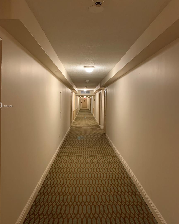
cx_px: 87
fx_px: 185
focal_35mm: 28
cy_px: 106
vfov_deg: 62.2
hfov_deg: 51.5
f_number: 1.8
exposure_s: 1/40
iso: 320
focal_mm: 4.25
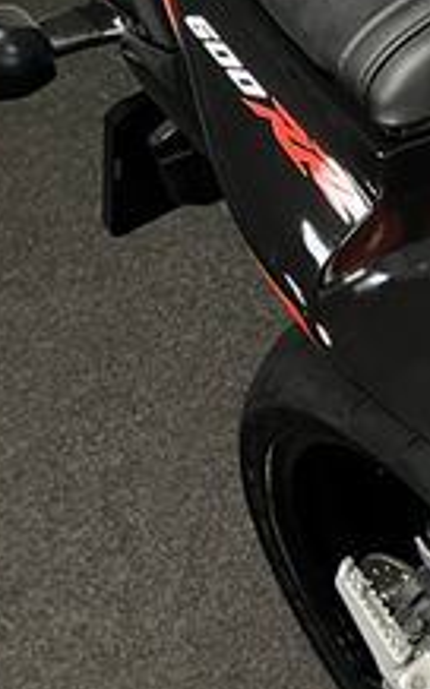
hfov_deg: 14.3
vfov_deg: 25.5
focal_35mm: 81
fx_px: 1521
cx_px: 762
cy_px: 307
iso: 100
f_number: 1.6
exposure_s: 1/50
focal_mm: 5.1
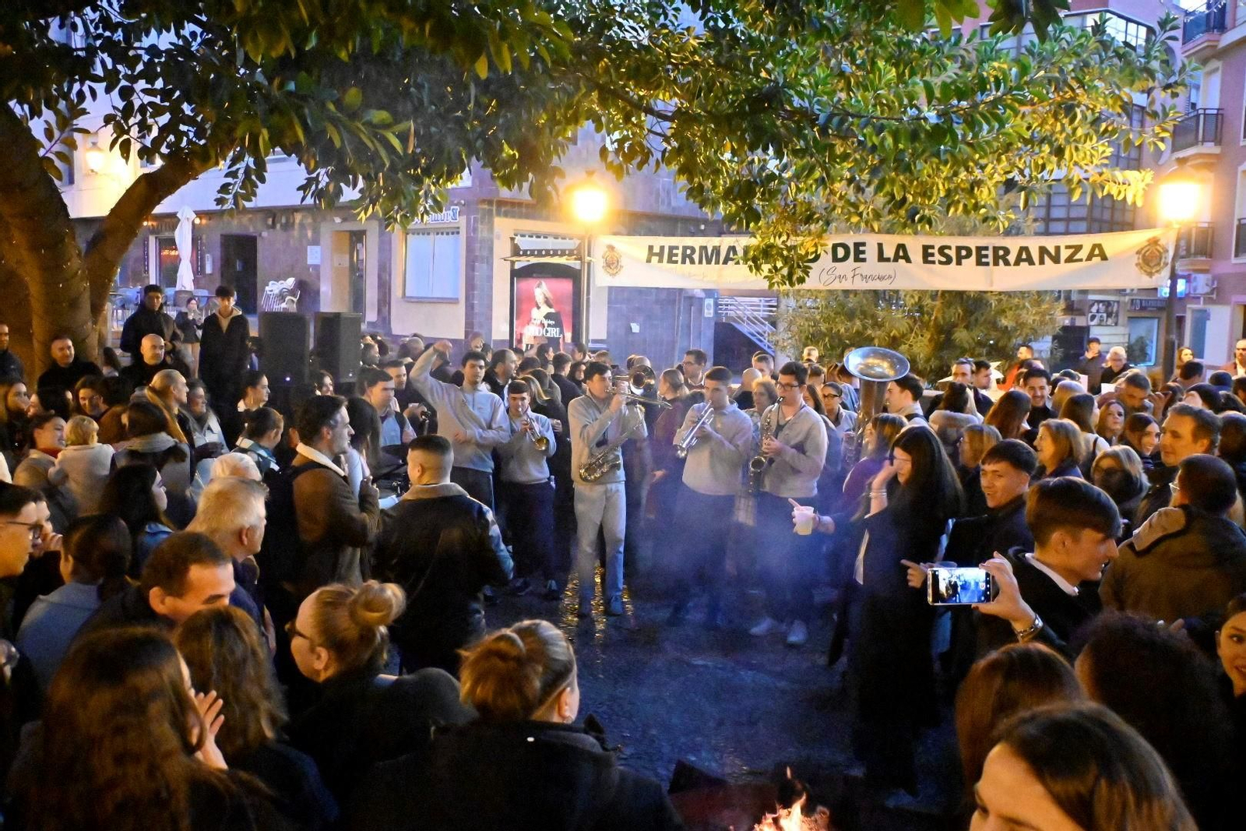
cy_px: 416
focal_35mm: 34
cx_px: 623
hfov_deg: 56.1
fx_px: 1168
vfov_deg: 39.2
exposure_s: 1/100
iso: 16000
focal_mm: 22.5
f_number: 4
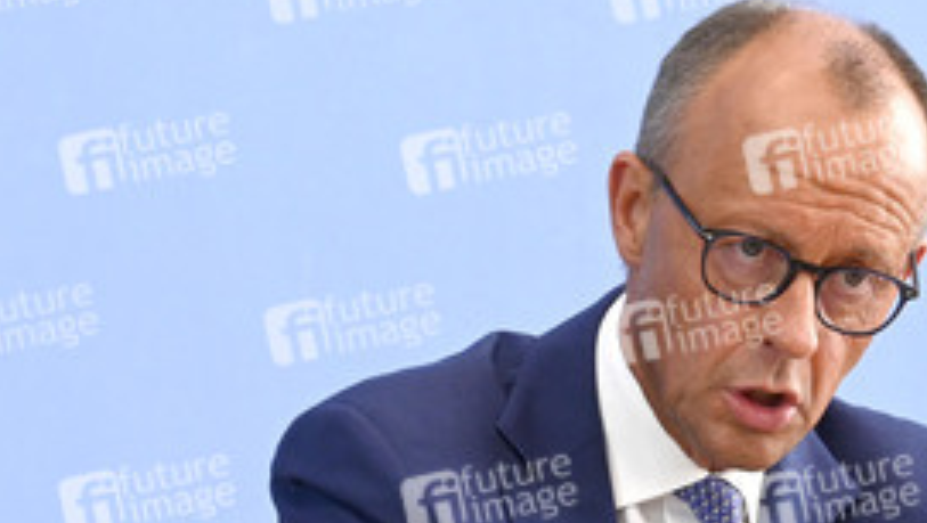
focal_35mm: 348
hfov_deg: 6.2
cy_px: 410
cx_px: 741
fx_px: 8562
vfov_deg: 3.5
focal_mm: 200
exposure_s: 1/500
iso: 3200
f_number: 8
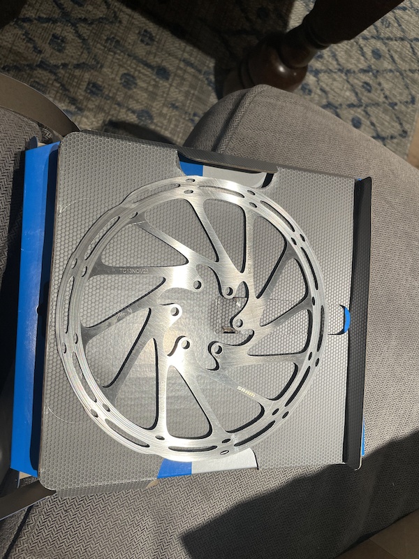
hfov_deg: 53.1
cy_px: 280
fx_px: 420
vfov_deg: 67.3
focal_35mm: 26
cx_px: 210
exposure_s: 1/60
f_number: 1.6
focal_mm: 4.2
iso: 64
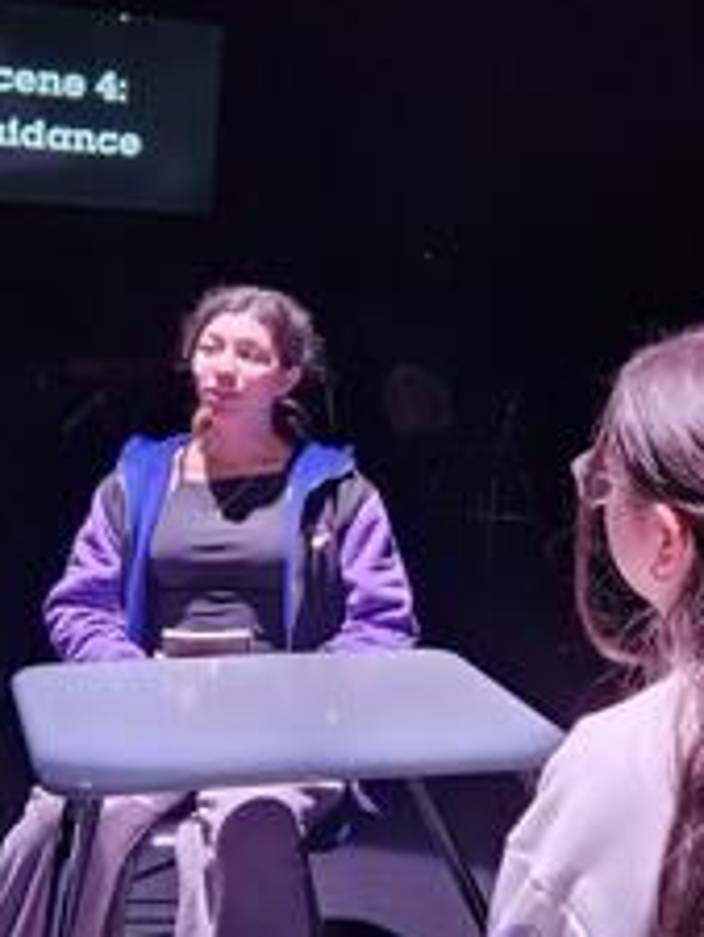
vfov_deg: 37.5
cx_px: 373
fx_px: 1382
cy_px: 466
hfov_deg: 28.6
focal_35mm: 51
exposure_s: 1/120
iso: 400
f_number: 1.8
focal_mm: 5.4
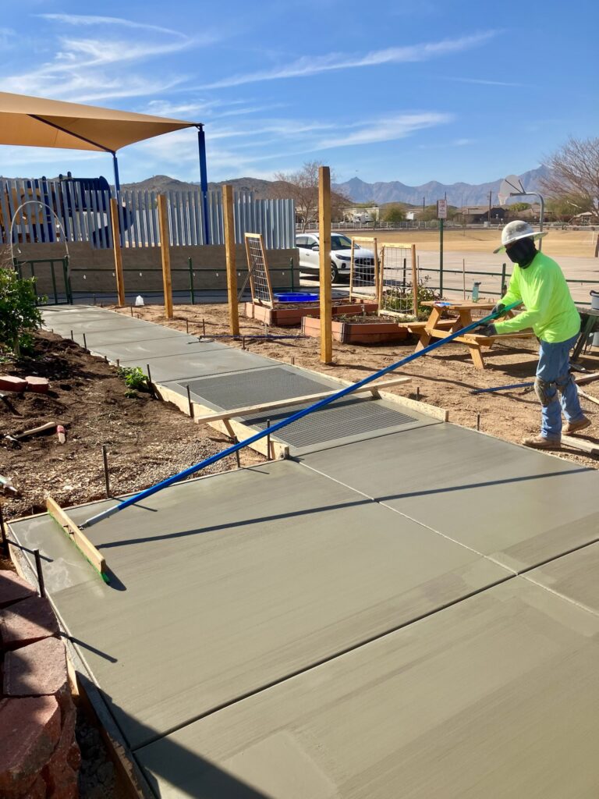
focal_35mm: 28
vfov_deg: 63.4
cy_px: 400
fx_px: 646
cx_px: 300
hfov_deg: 49.7
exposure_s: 1/2024
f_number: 1.8
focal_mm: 3.99
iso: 32
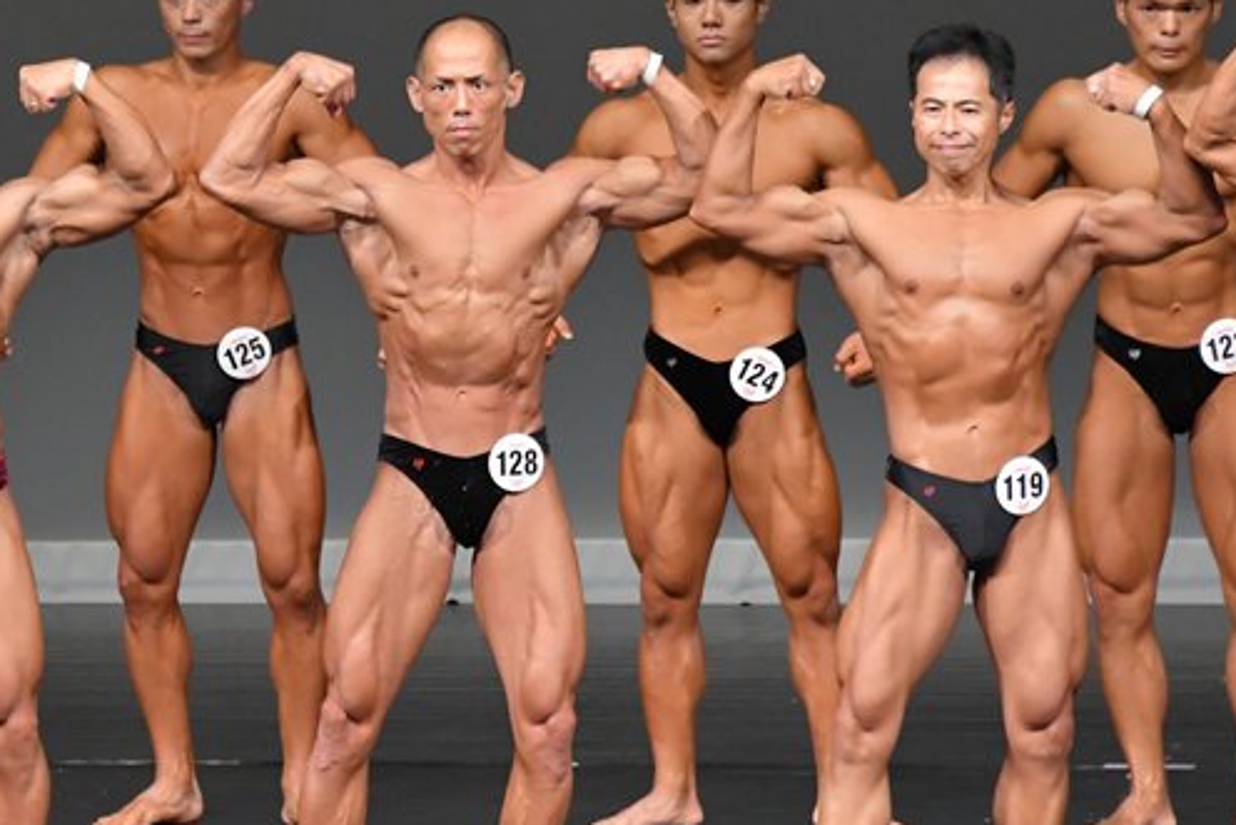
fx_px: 16896
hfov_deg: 4.2
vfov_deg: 2.8
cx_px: 315
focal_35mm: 492
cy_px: 518
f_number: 5.6
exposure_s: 1/400
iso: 5000
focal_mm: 210
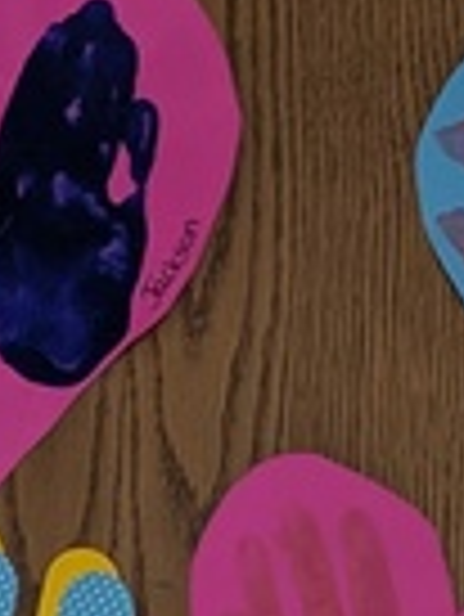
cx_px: 92
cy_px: 2073
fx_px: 3194
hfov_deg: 8.3
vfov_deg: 8.5
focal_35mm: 179
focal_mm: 6.81
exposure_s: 1/40
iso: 80
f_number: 1.85
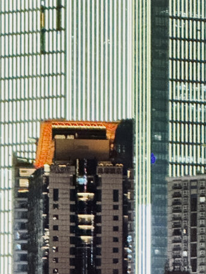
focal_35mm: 425
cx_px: 276
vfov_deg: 4.7
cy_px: 312
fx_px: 3372
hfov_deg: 3.5
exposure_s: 1/20
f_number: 2.8
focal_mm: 15.7
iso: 1600
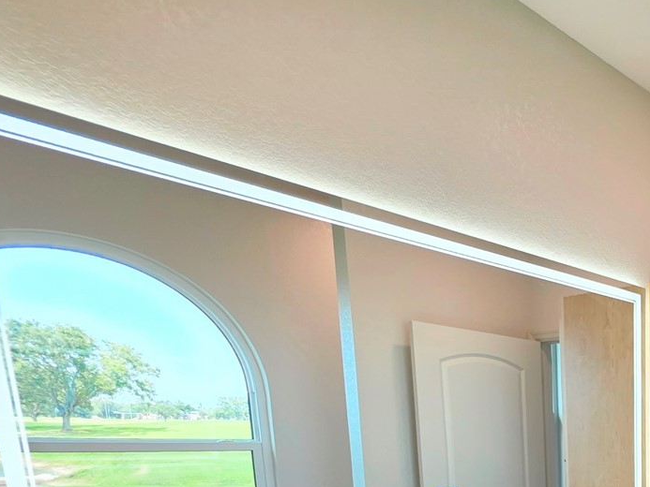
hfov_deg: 44.5
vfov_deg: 38.2
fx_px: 563
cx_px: 726
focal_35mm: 30
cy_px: 544
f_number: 1.9
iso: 20
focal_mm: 2.2
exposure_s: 1/82.6
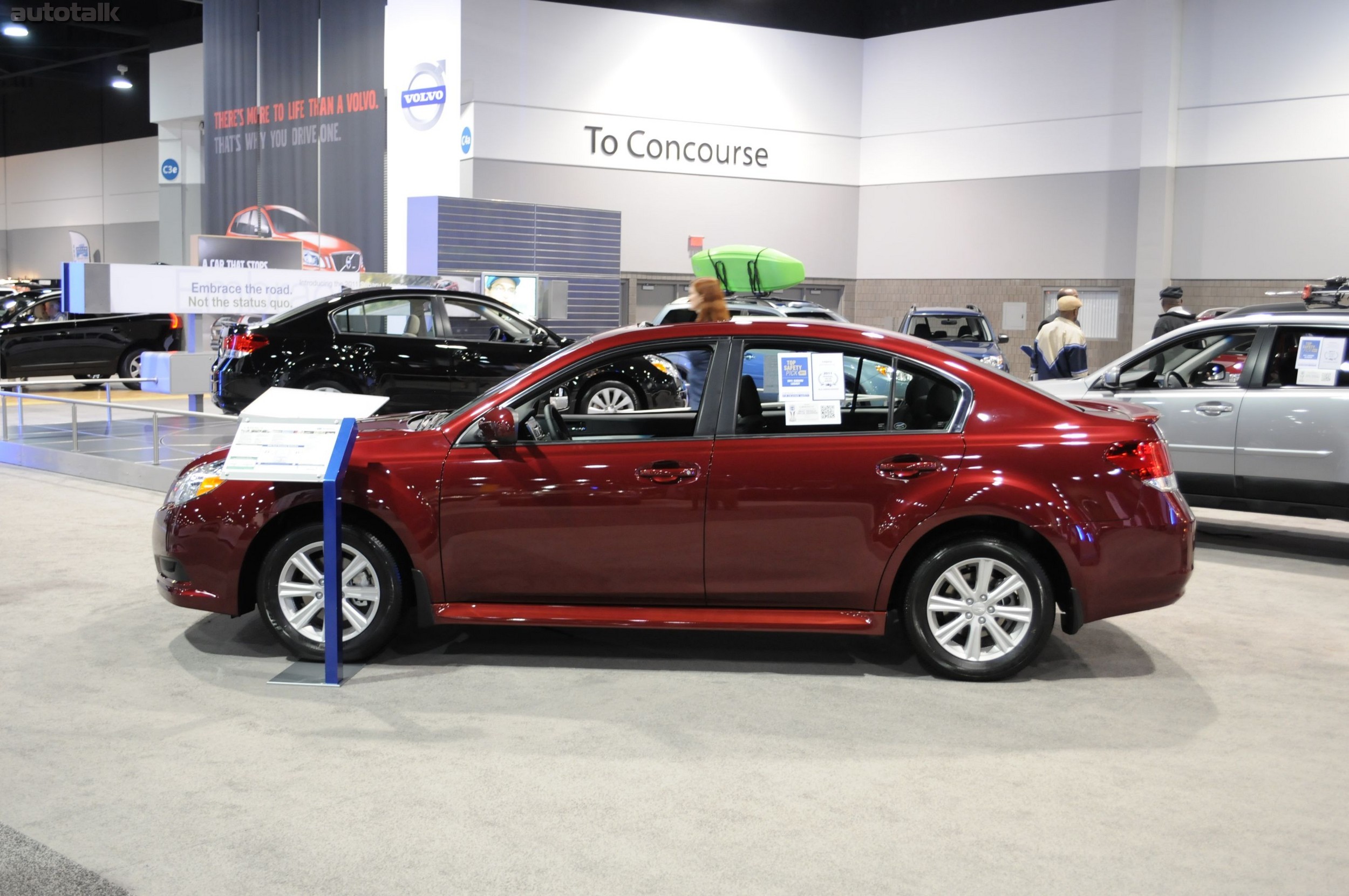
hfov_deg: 53.2
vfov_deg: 36.8
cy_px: 448
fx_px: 1347
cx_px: 674
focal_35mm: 36
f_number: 4
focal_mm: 24
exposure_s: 1/15
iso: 800
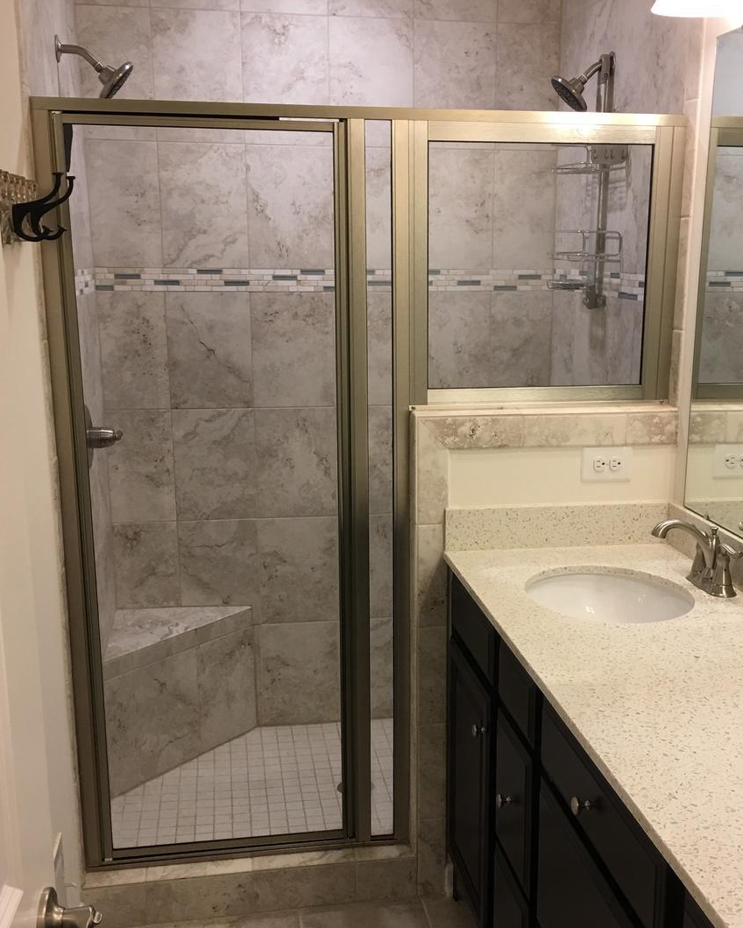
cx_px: 428
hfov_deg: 36.4
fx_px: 1127
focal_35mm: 41
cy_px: 538
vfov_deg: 44.6
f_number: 2.2
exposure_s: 1/30
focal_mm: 4.15
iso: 40
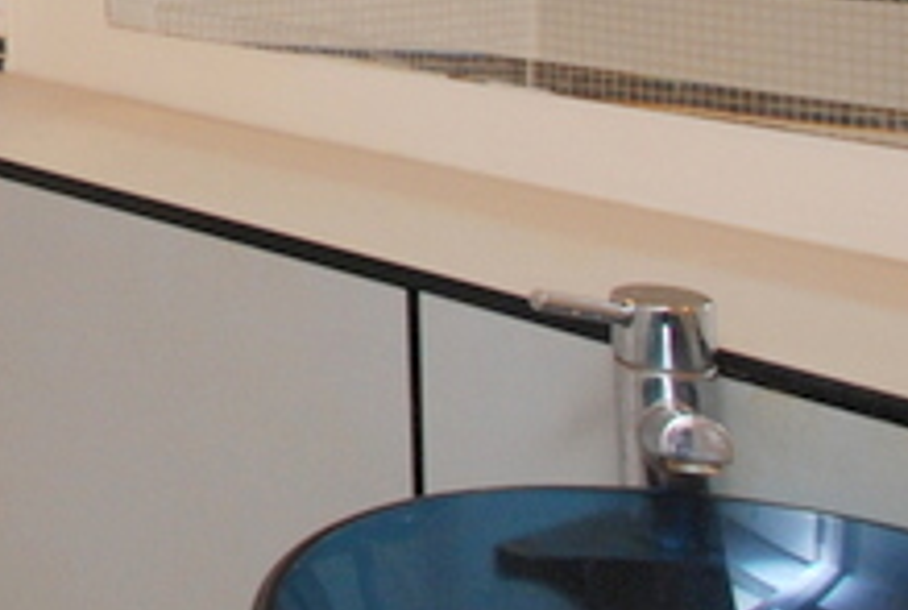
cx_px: -444
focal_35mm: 70
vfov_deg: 17.5
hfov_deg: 23.3
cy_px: -311
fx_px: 1769
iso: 400
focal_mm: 10
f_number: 6.3
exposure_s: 1/60
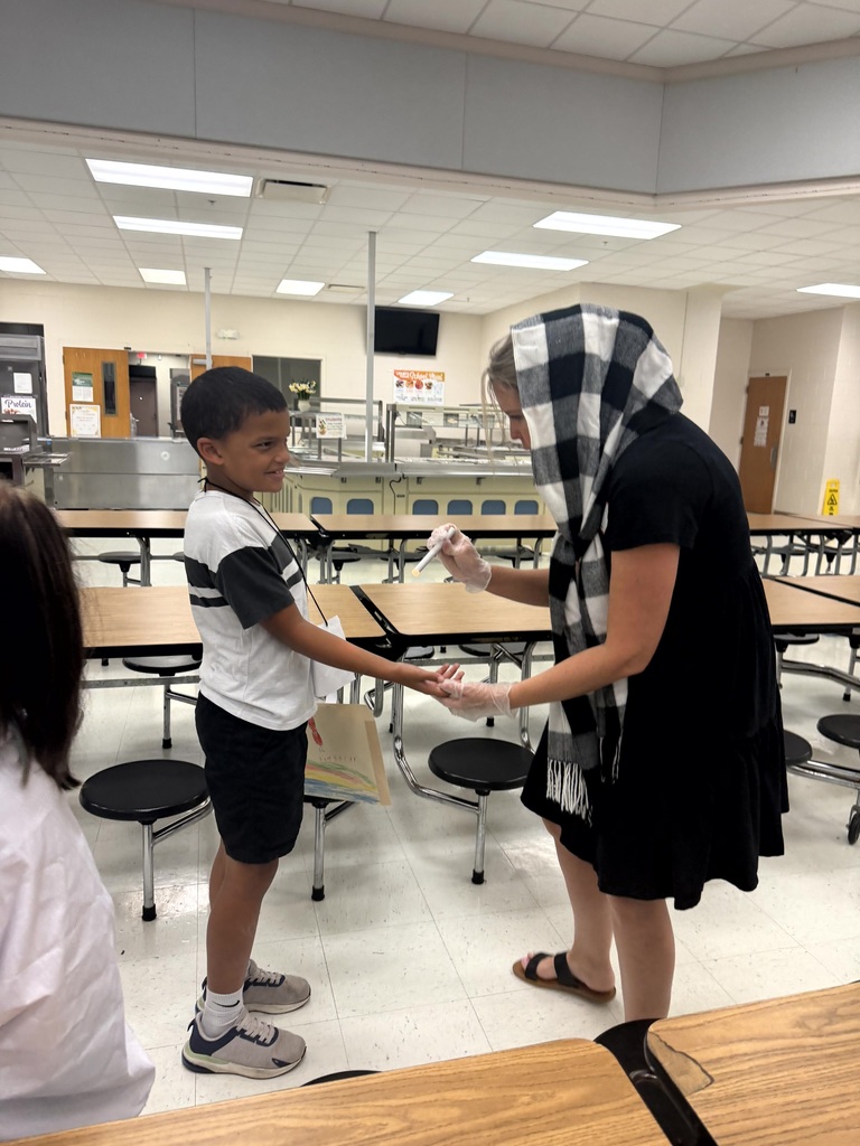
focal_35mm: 24
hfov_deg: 56.8
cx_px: 430
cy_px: 573
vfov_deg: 71.6
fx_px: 795
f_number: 1.78
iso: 160
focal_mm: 6.76
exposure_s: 1/120
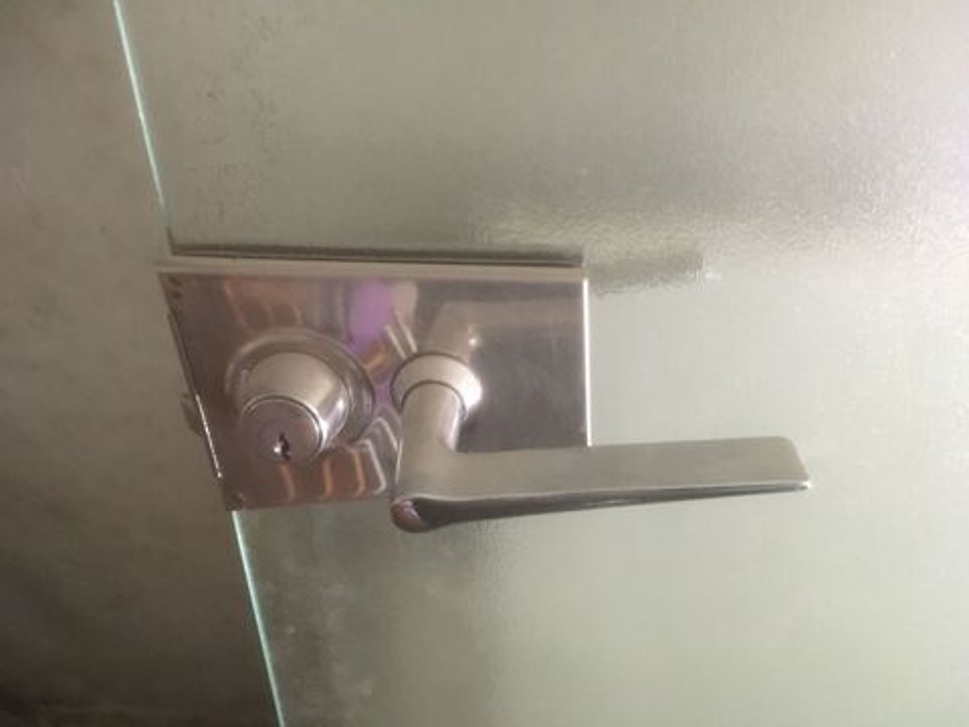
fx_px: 812
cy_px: 364
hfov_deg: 61.7
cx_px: 484
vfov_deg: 48.2
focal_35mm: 29
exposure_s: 1/17
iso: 320
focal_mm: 4.15
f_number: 2.2
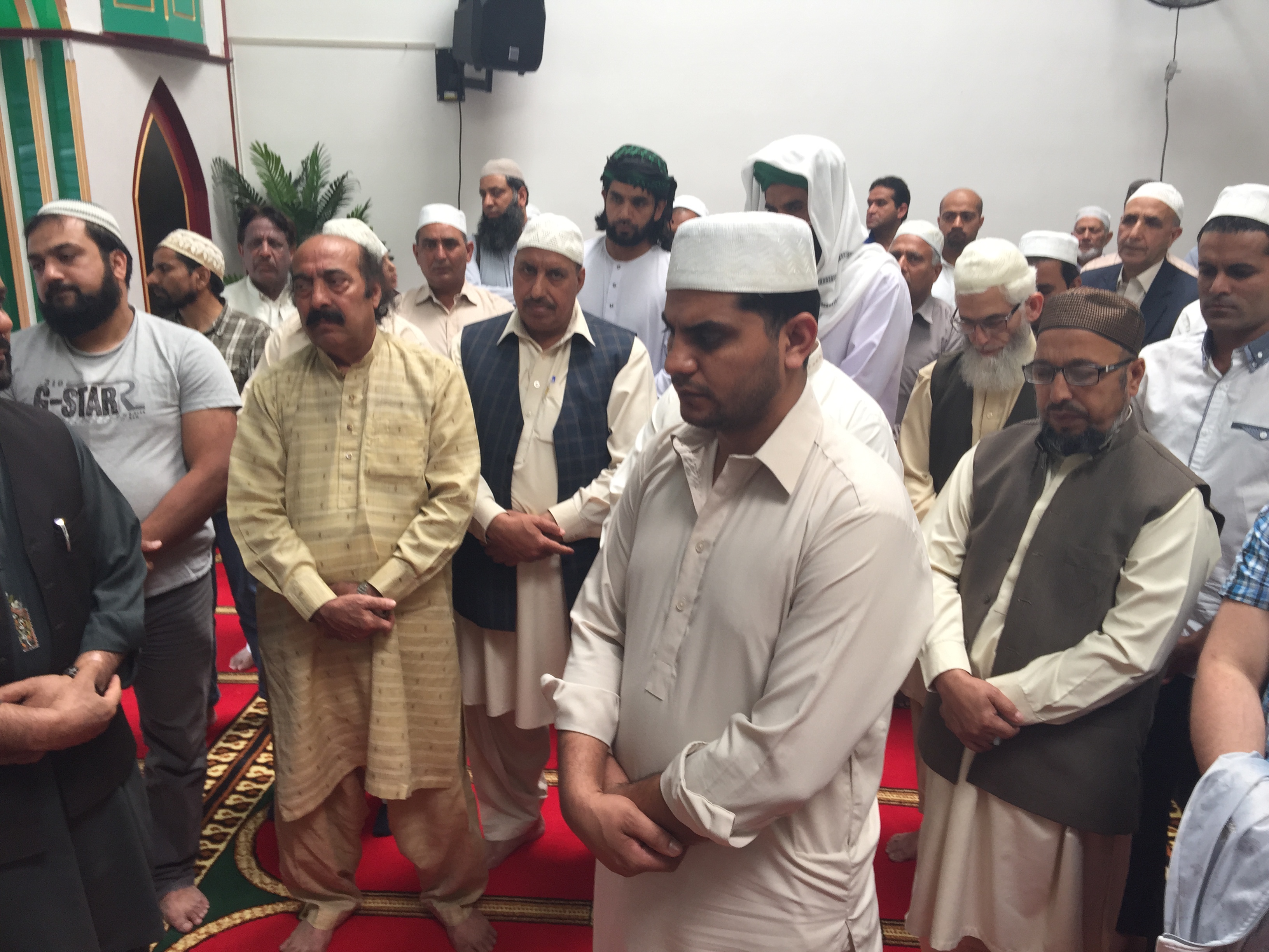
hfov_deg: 61.7
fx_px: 1063
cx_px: 634
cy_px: 476
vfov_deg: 48.2
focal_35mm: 29
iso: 40
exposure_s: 1/50
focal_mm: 4.15
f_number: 2.2
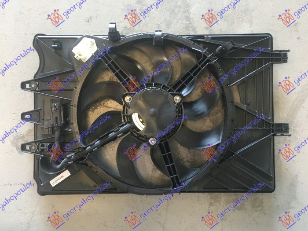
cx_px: 154
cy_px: 116
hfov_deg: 61.7
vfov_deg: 48.2
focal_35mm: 29
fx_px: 258
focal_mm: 4.15
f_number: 2.2
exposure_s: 1/33
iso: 125
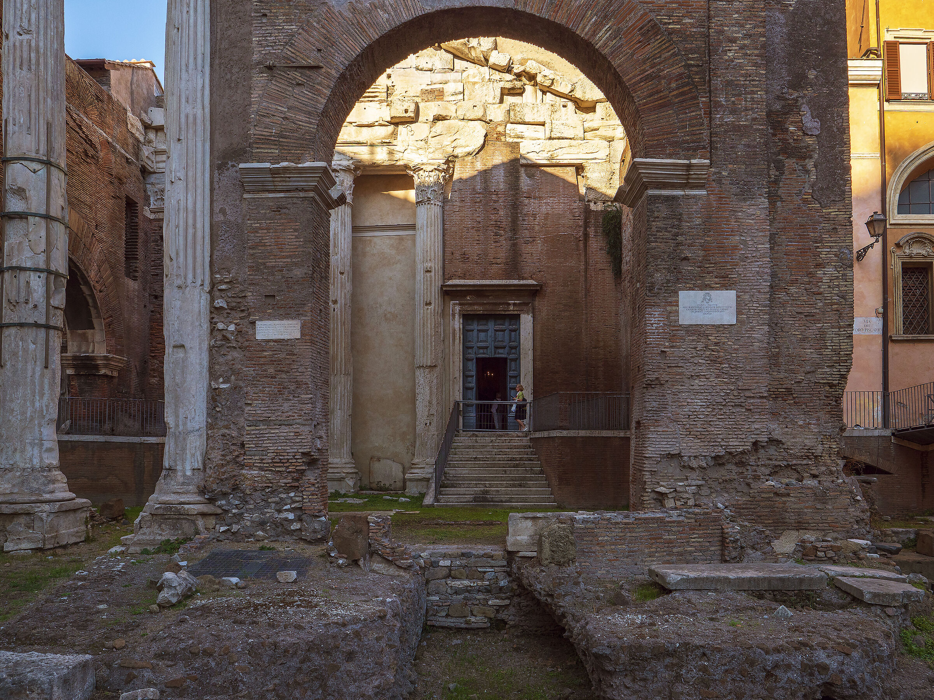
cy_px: 350
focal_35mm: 24
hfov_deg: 71.6
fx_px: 648
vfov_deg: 56.8
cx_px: 467
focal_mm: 12
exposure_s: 1/400
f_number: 5
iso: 200
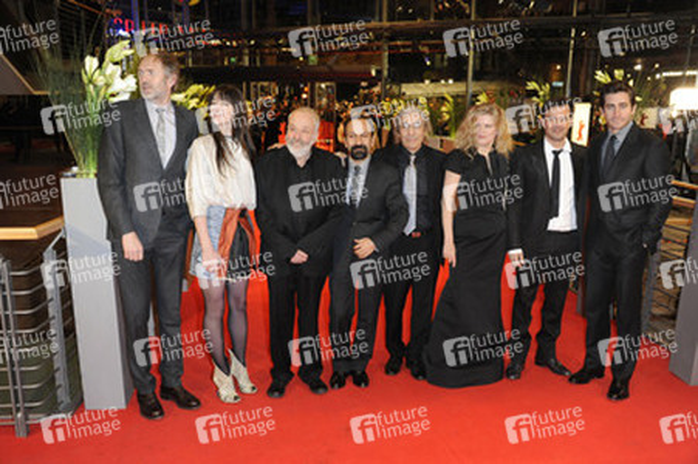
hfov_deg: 58.8
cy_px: 232
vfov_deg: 41.1
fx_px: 620
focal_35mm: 32
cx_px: 349
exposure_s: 1/160
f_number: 5.6
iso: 3200
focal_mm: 32
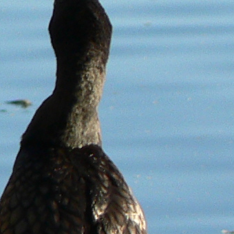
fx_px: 13024
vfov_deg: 1.0
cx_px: -494
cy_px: 110
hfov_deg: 1.0
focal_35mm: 1703
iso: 80
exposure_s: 1/200
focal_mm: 42.6
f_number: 4
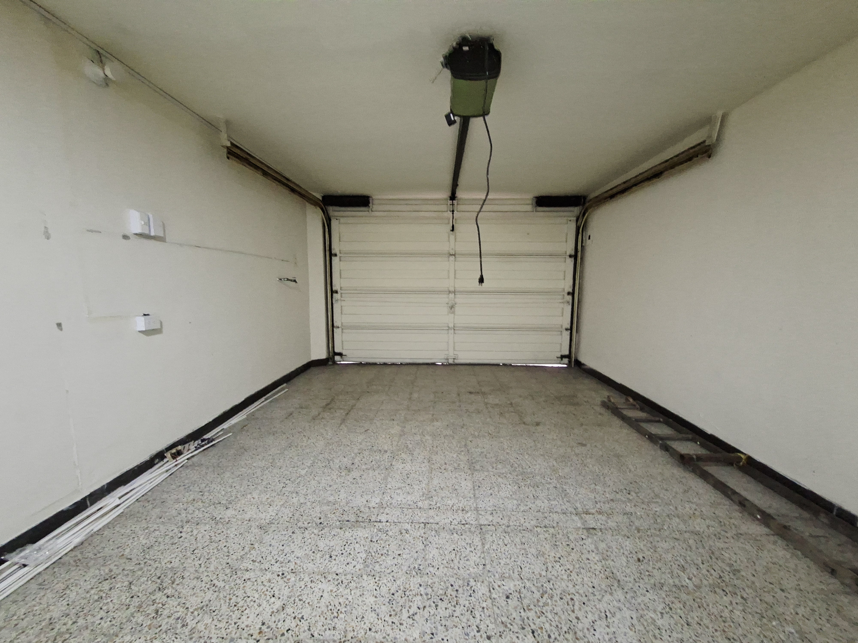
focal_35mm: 13
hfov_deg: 106.2
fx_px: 322
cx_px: 429
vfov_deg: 89.9
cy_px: 322
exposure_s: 1/17
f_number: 2.2
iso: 640
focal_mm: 1.74
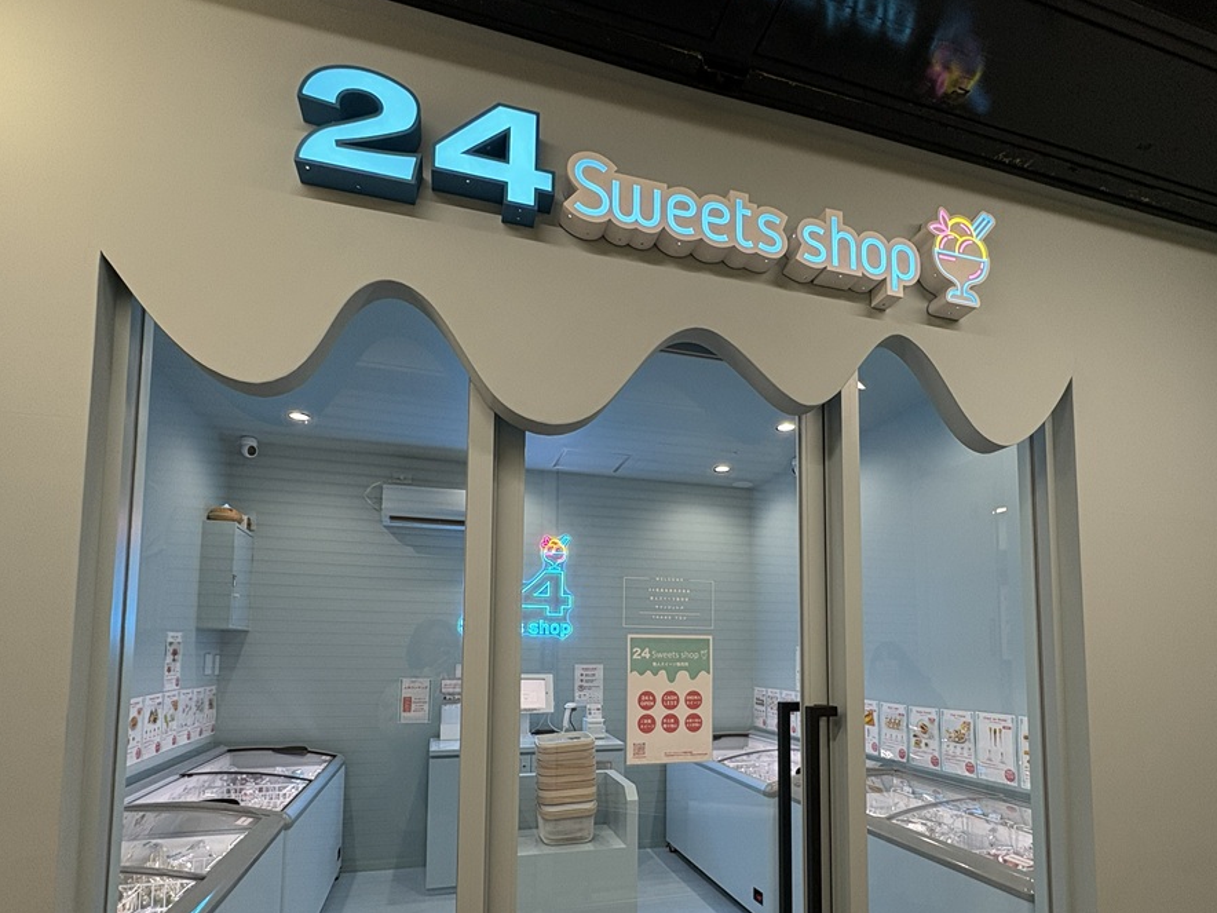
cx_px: 644
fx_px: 668
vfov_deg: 67.0
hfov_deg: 84.6
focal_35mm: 19
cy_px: 603
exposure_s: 1/104
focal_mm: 2.22
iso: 125
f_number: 2.2
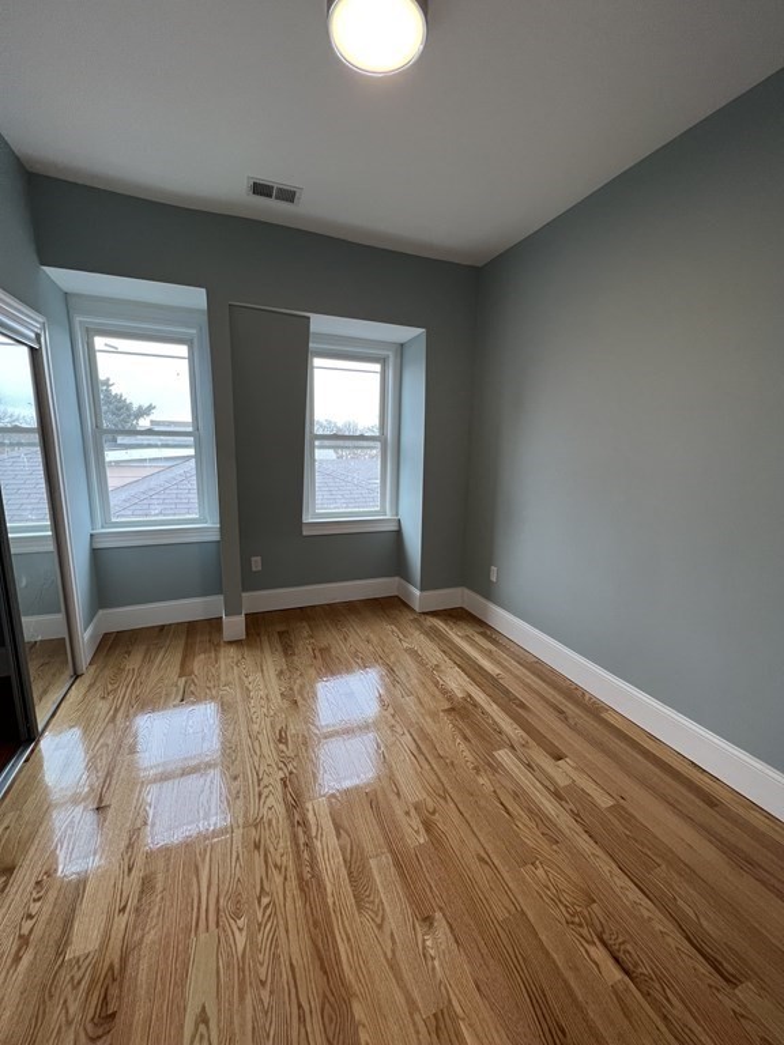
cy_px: 522
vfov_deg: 106.2
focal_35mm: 13
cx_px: 392
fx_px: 393
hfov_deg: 89.9
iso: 100
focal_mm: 1.57
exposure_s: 1/122
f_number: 1.8
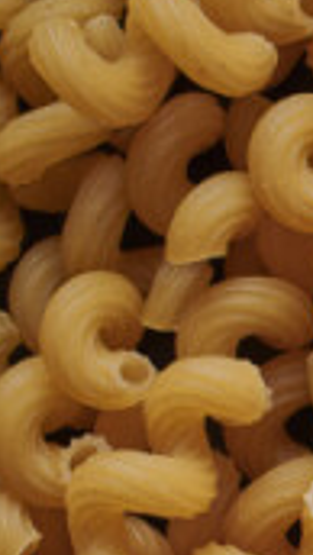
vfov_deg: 8.7
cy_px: 787
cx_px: 1181
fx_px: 3578
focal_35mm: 243
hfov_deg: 4.6
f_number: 8
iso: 160
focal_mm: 50
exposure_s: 1/100
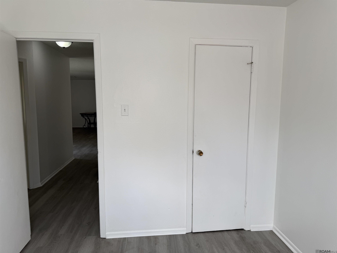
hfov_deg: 71.6
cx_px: 168
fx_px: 234
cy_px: 126
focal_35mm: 24
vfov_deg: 56.8
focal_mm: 6.76
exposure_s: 1/252
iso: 64
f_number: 1.78
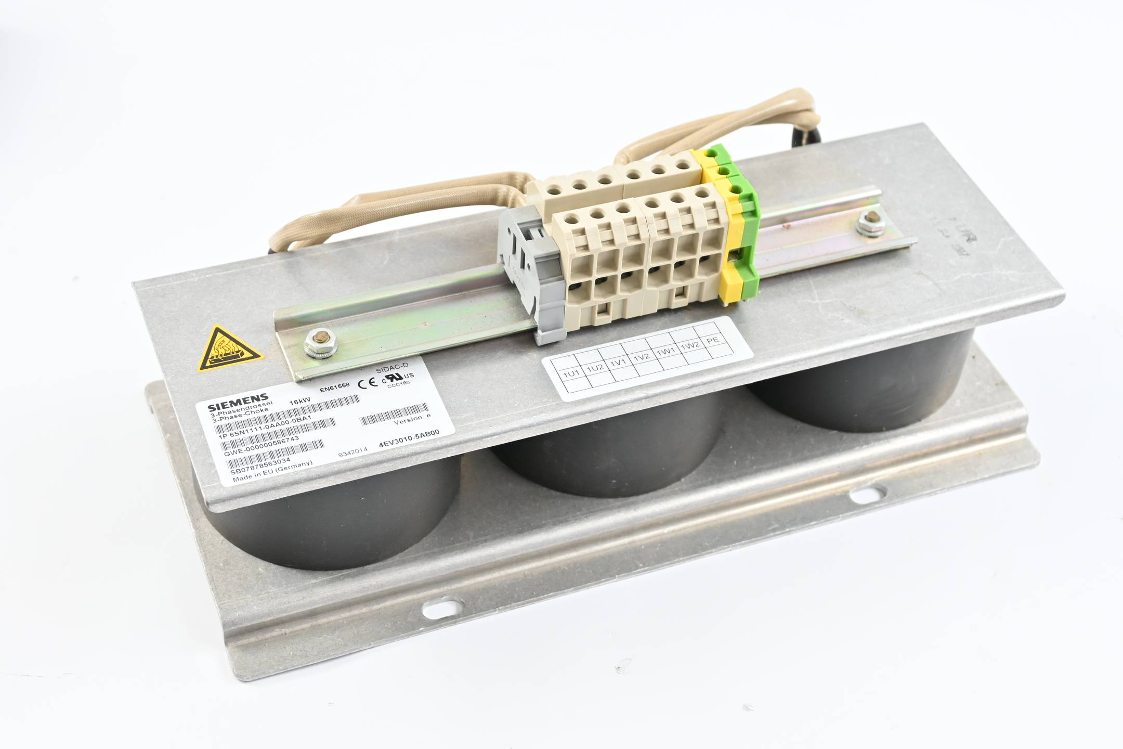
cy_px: 374
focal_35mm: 54
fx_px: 1684
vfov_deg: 25.1
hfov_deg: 36.9
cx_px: 562
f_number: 5.3
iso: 640
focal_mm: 36
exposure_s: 1/60
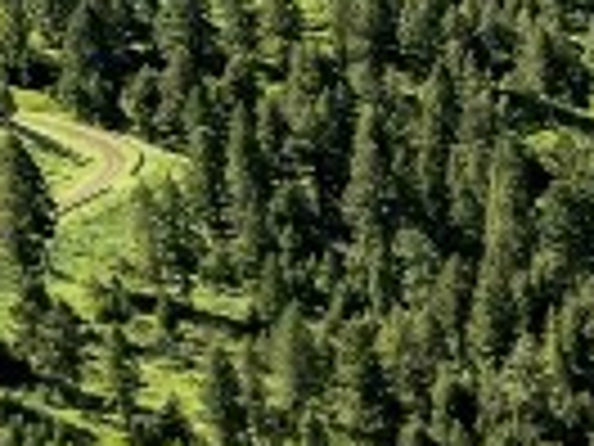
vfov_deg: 7.6
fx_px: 3192
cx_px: 1690
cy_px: 906
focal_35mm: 186
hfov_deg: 8.9
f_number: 2.8
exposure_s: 1/160
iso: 100
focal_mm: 12.29
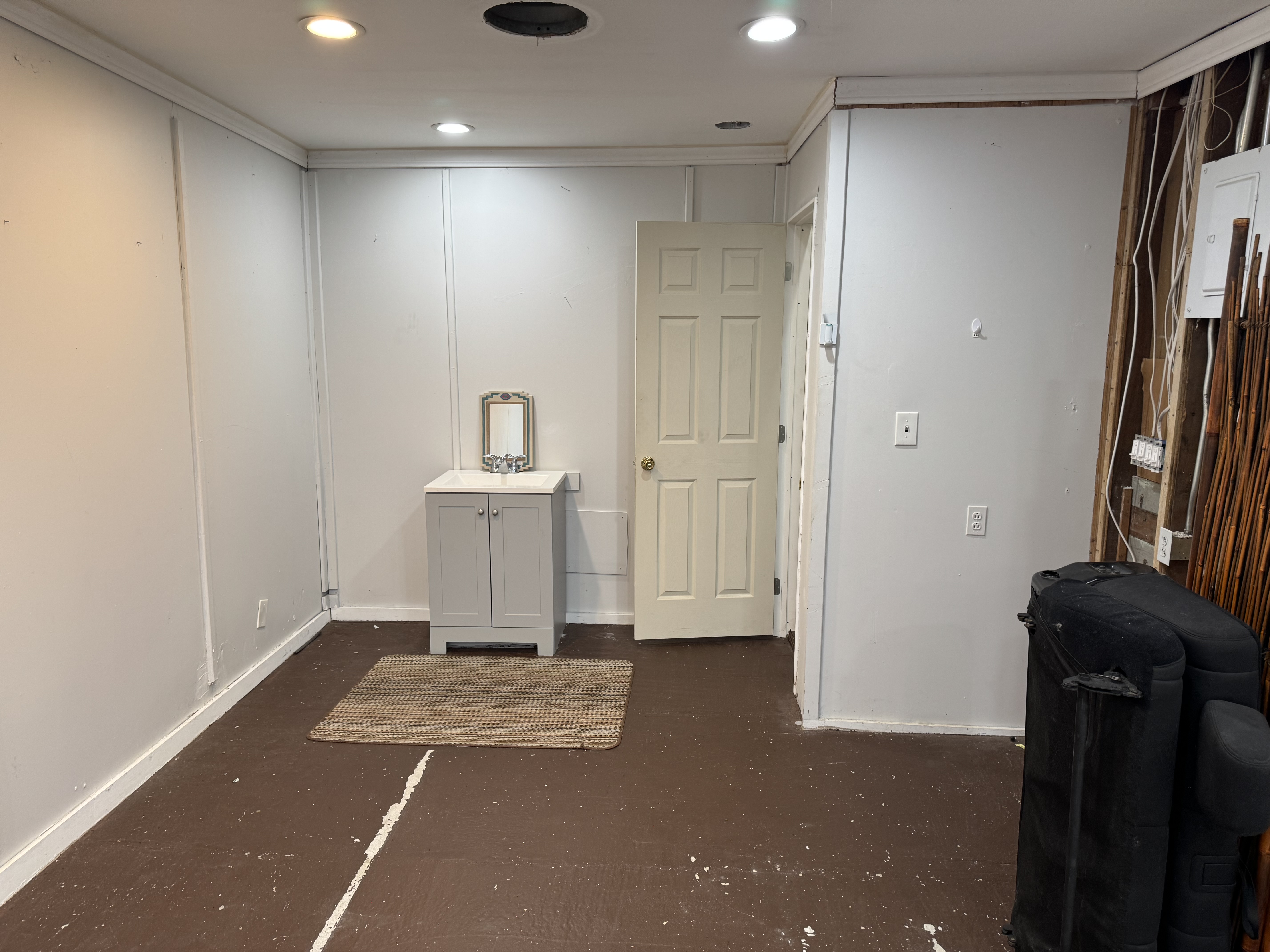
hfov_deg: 71.6
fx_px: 881
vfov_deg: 56.8
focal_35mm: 24
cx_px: 635
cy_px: 476
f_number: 1.78
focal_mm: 6.76
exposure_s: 1/60
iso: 125
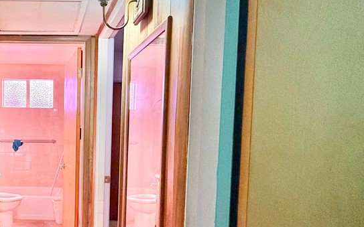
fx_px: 278
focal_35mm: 28
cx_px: 53
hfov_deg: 59.0
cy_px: 146
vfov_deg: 44.0
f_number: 2.2
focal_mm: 2.22
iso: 640
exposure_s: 1/120
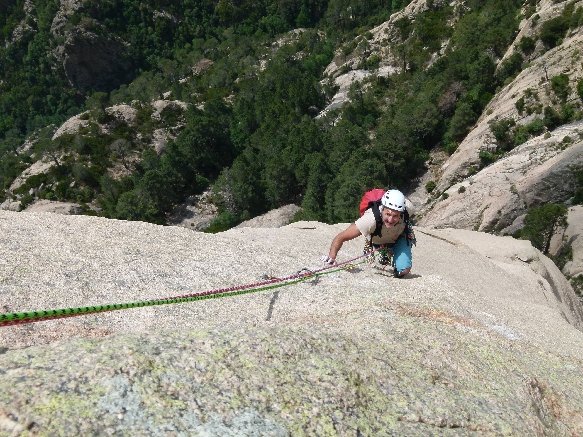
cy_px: 218
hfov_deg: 39.7
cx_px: 292
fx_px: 808
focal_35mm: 48
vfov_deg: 30.3
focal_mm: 8.7
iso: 100
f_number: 4
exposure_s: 1/1300
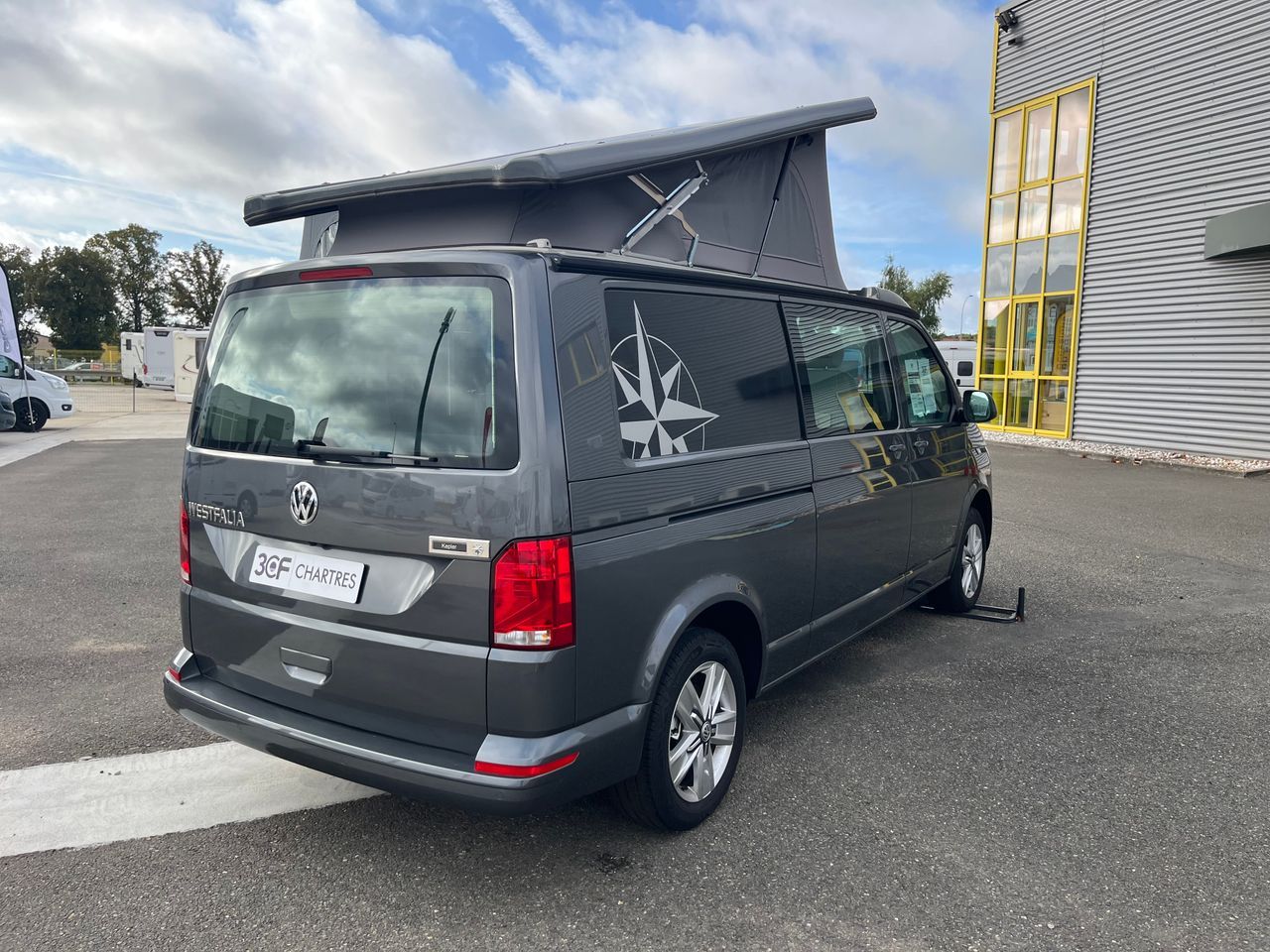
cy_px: 476
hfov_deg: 67.3
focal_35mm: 26
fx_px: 954
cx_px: 635
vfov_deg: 53.1
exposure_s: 1/1558
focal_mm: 5.1
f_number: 1.6
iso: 50
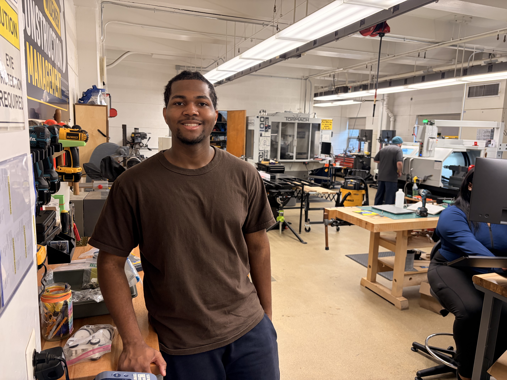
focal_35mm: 26
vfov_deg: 53.1
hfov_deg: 67.3
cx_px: 254
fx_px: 381
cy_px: 190
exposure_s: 1/120
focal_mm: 5.96
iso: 200
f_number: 1.6
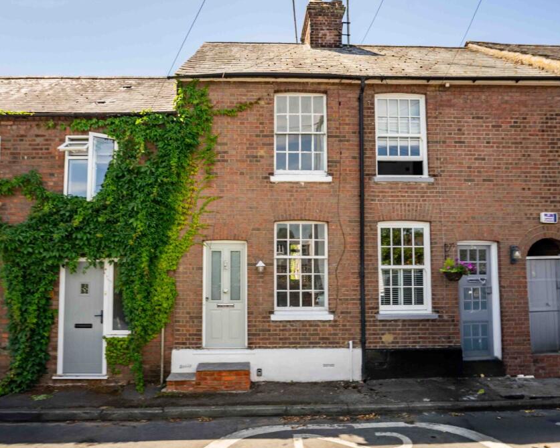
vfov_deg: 60.9
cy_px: 228
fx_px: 381
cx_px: 267
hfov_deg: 72.6
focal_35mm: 23
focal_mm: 20
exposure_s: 1/100
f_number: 6.3
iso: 80
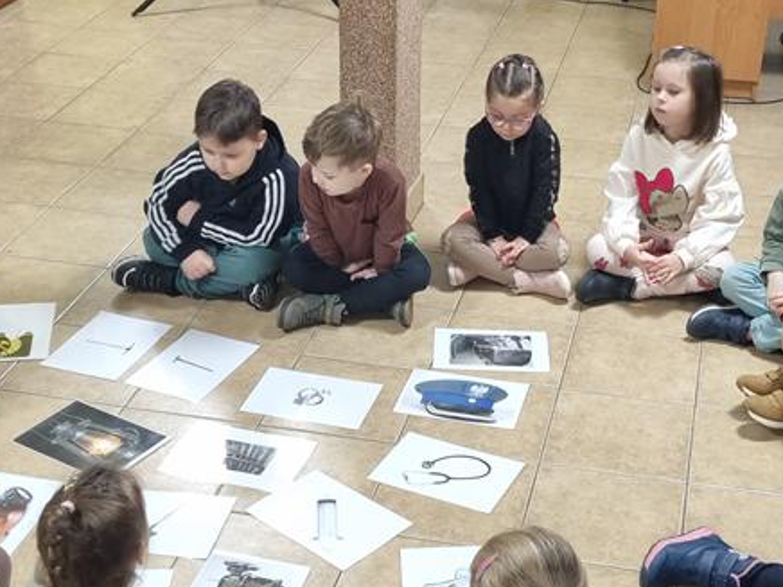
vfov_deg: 24.0
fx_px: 1380
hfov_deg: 31.6
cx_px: 465
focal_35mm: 61
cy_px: 341
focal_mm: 5.4
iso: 160
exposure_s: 1/50
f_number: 1.8
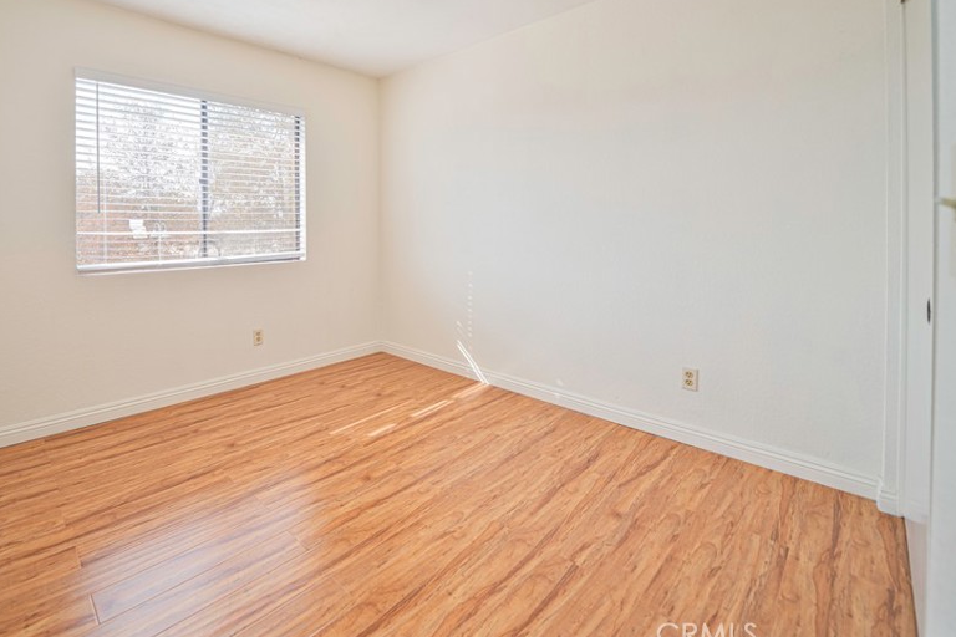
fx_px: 425
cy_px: 228
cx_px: 393
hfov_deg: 95.7
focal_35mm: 16
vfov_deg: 72.1
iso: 100
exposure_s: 1/250
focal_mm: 12
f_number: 4
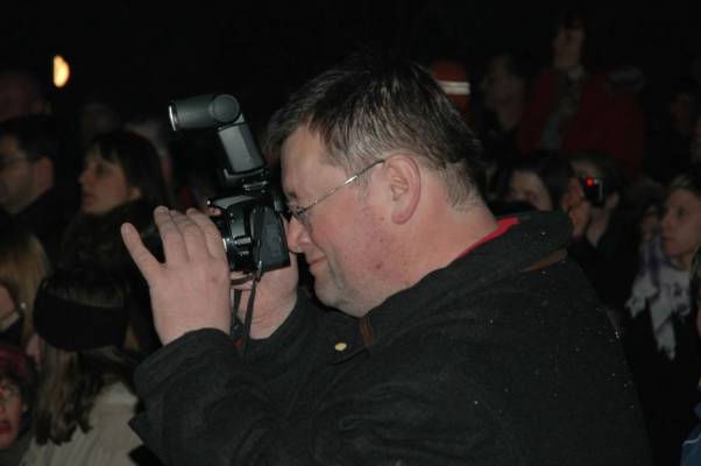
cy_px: 233
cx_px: 350
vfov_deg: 13.0
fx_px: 2042
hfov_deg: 19.5
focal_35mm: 105
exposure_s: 1/60
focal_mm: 70
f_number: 4.5
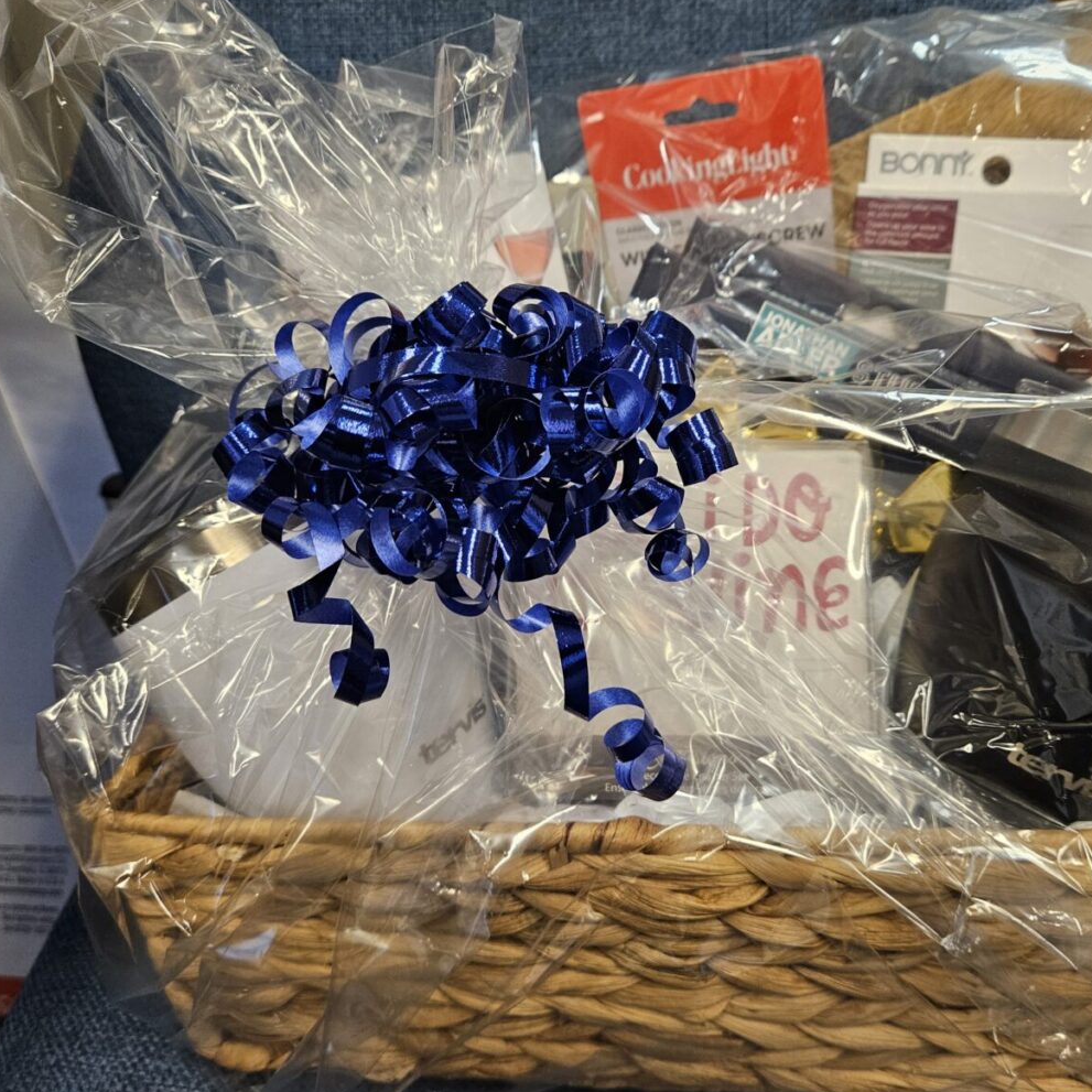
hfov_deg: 57.0
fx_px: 999
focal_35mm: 28
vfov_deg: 57.3
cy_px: 541
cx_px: 635
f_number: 1.8
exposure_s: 1/120
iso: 250
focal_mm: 5.4
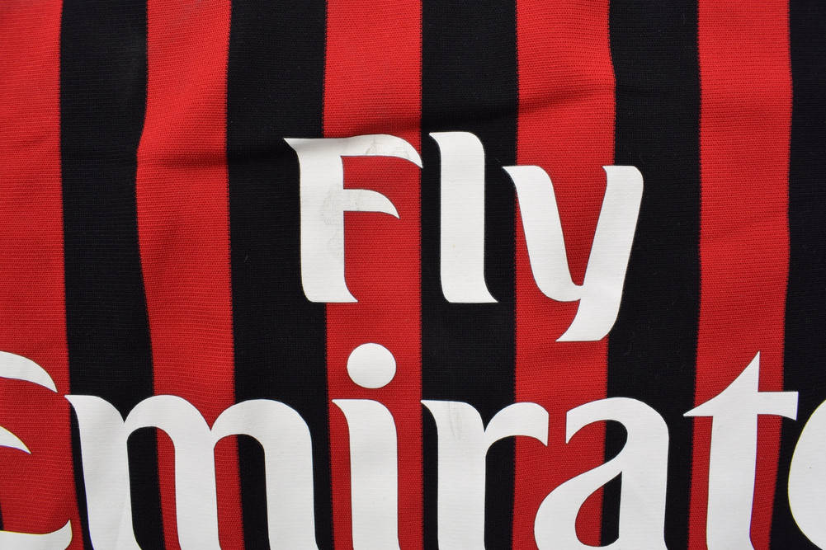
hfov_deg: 67.4
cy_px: 275
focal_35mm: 27
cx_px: 413
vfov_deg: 47.9
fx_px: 619
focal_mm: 18
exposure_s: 1/40
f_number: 11
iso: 400
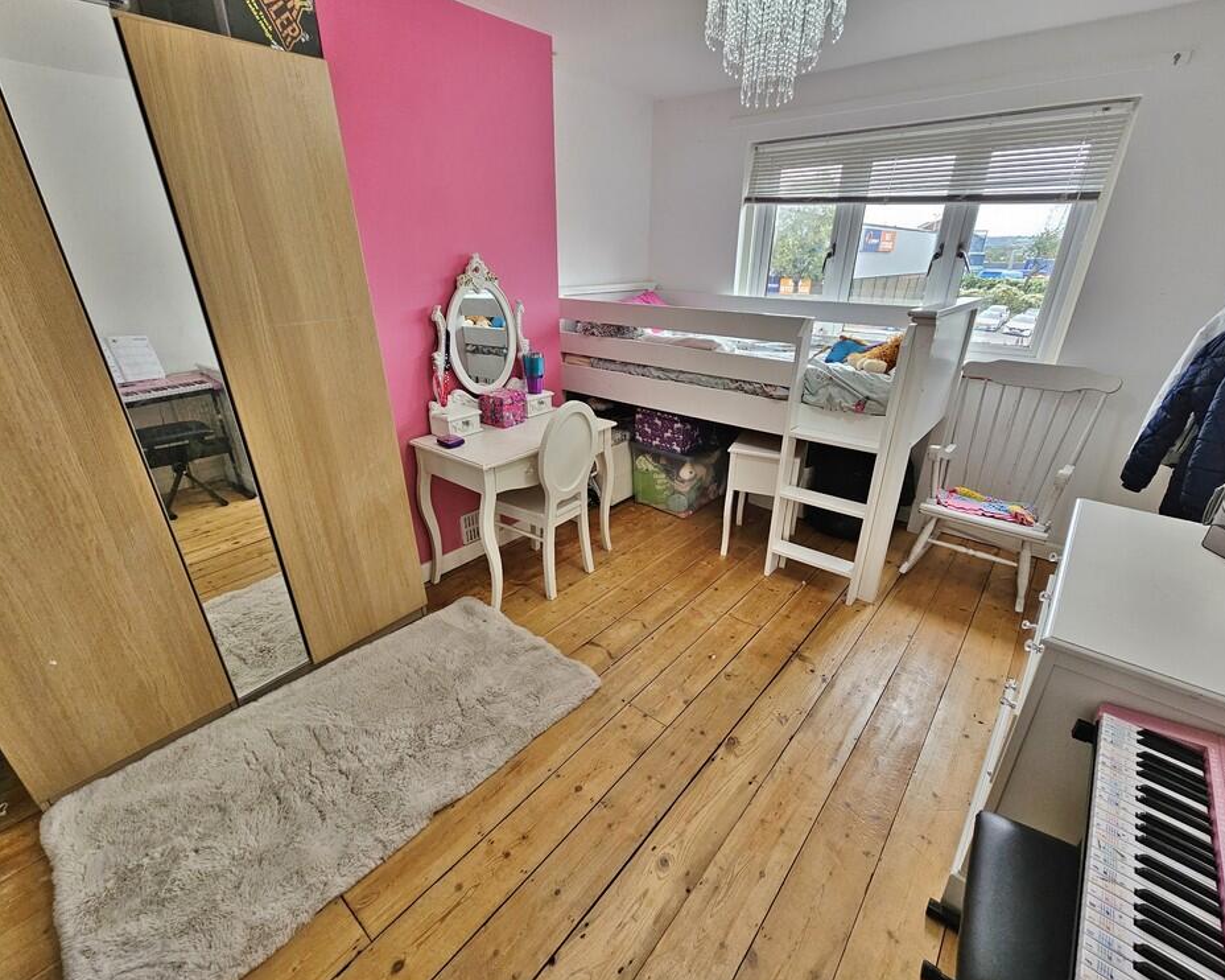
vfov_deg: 88.0
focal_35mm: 14
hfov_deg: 100.7
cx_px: 611
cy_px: 485
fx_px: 507
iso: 250
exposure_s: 1/50
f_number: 2.2
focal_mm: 2.2
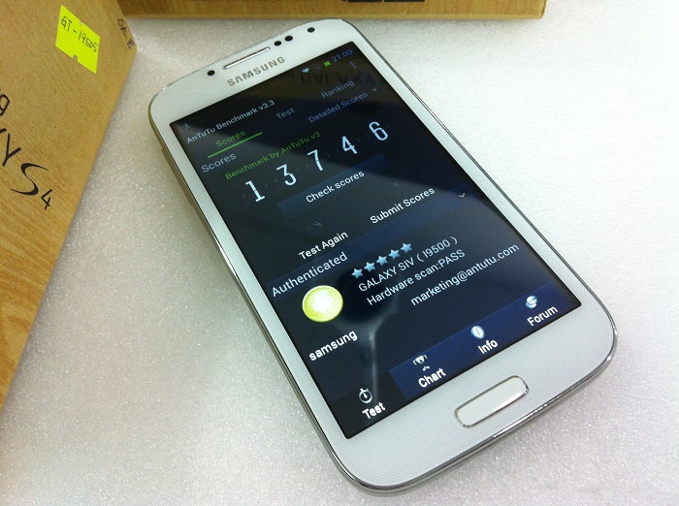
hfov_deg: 52.7
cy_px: 253
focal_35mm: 35
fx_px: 685
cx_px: 340
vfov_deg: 40.6
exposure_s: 1/17
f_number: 2.8
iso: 125
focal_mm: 3.85
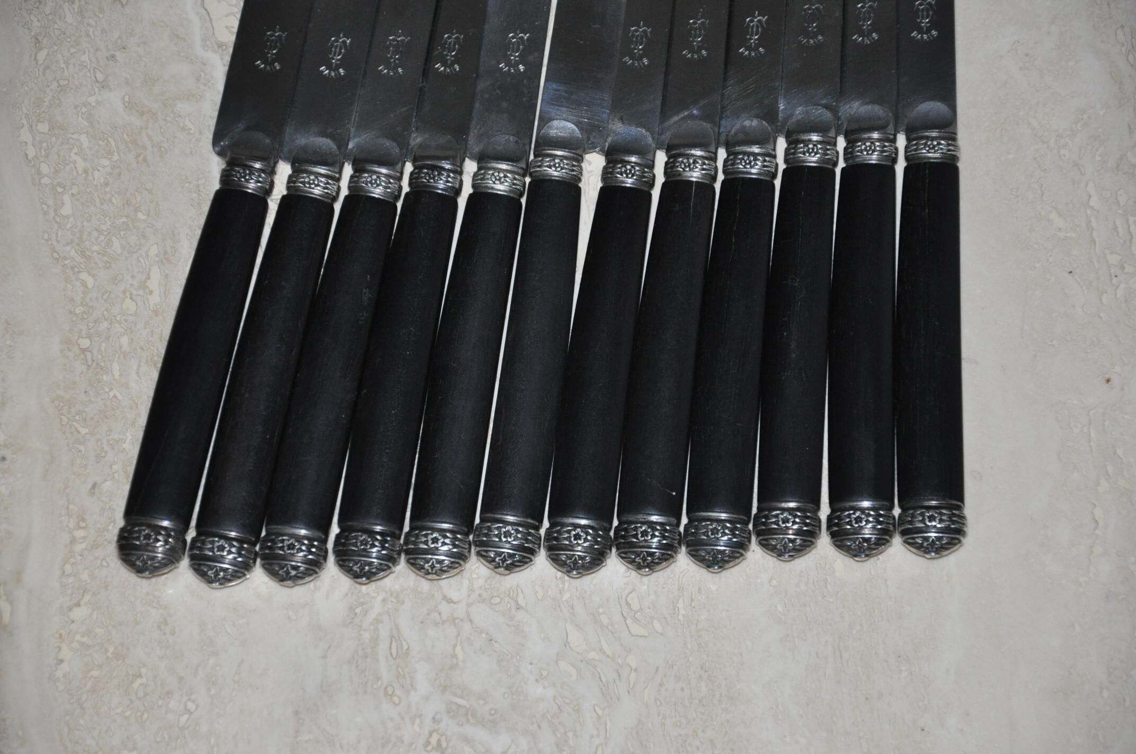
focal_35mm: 158
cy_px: 377
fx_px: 4964
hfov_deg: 13.1
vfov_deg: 8.7
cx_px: 568
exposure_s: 1/60
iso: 800
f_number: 5.6
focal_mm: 105
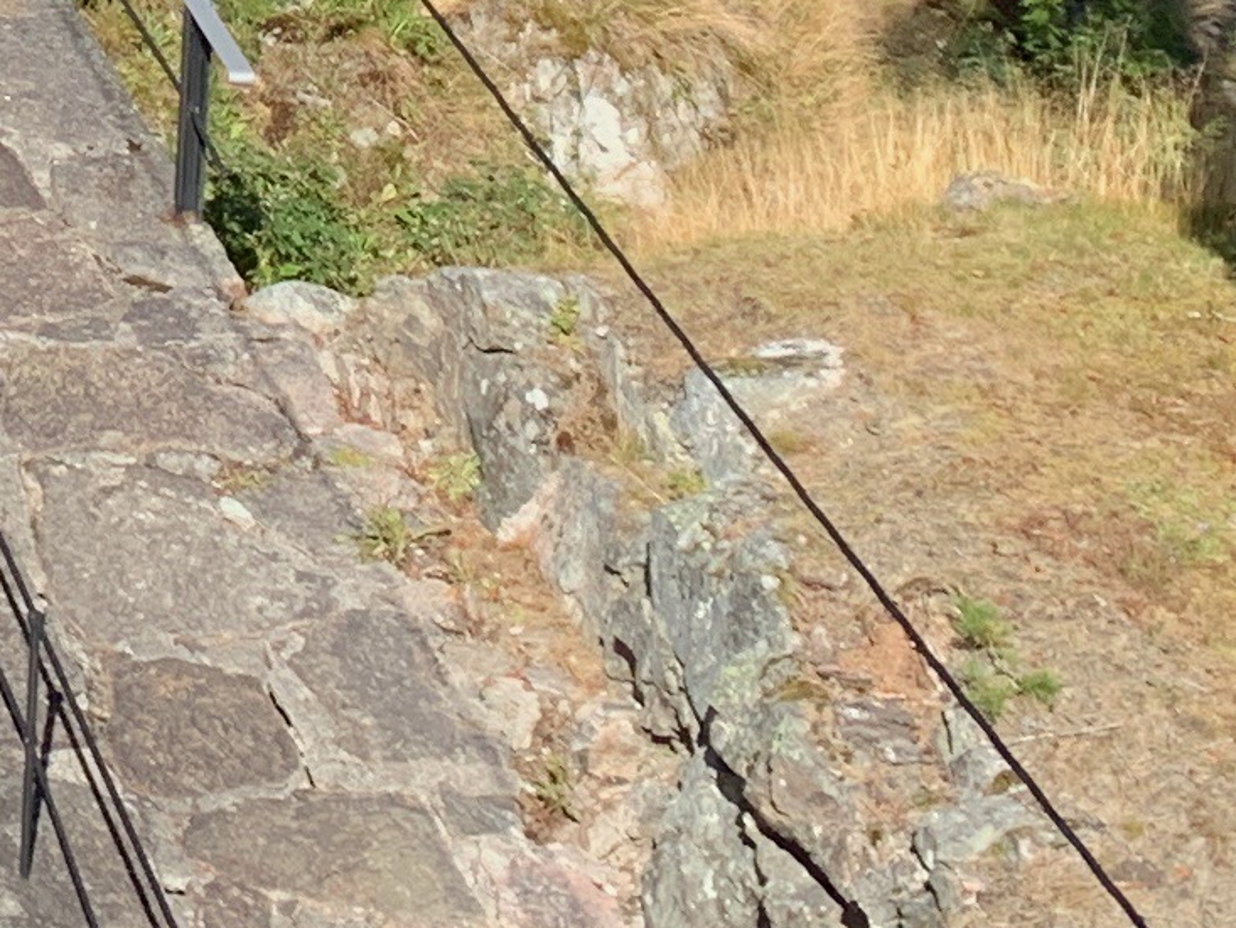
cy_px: -1161
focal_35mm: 143
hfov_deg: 12.2
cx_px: -1270
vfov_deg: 9.4
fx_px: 5107
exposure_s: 1/1136
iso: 25
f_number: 1.8
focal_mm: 4.25
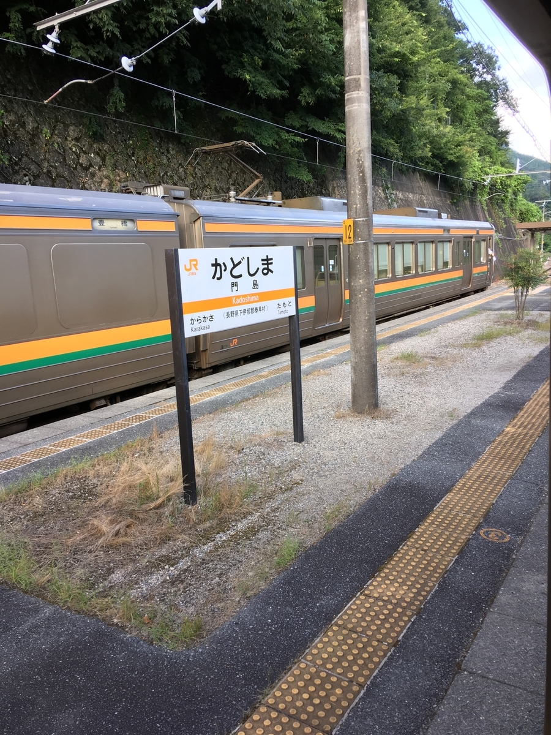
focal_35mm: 29
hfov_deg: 48.2
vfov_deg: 61.7
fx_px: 615
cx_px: 276
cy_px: 368
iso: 32
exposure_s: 1/120
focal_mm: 4.15
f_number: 2.2
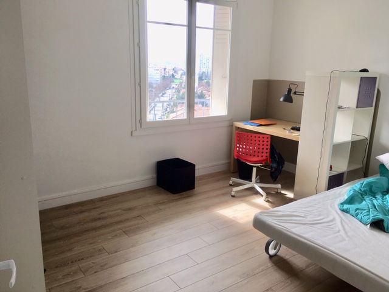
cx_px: 194
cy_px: 146
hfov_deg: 61.7
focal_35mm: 29
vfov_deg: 48.2
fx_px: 326
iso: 25
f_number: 2.2
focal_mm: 4.15
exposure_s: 1/174
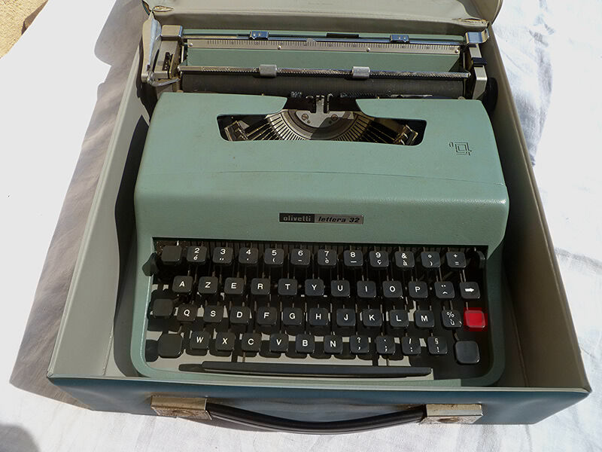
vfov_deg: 49.7
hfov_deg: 63.4
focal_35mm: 28
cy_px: 226
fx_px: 487
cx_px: 301
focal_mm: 5
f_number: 10
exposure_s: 1/160
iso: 80
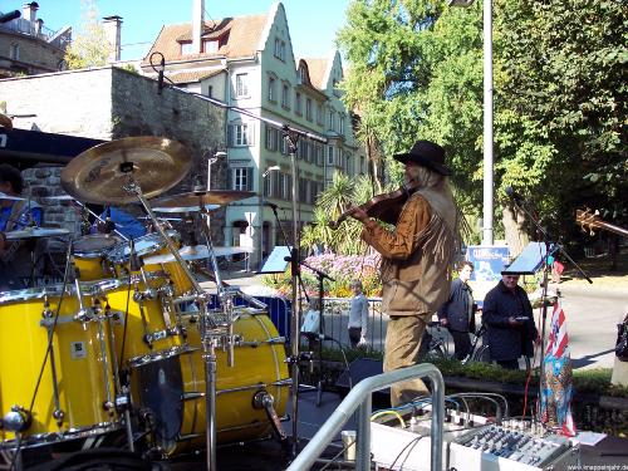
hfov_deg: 47.9
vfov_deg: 36.8
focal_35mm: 39
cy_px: 236
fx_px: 708
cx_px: 314
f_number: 3.4
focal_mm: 8
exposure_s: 1/250
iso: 100
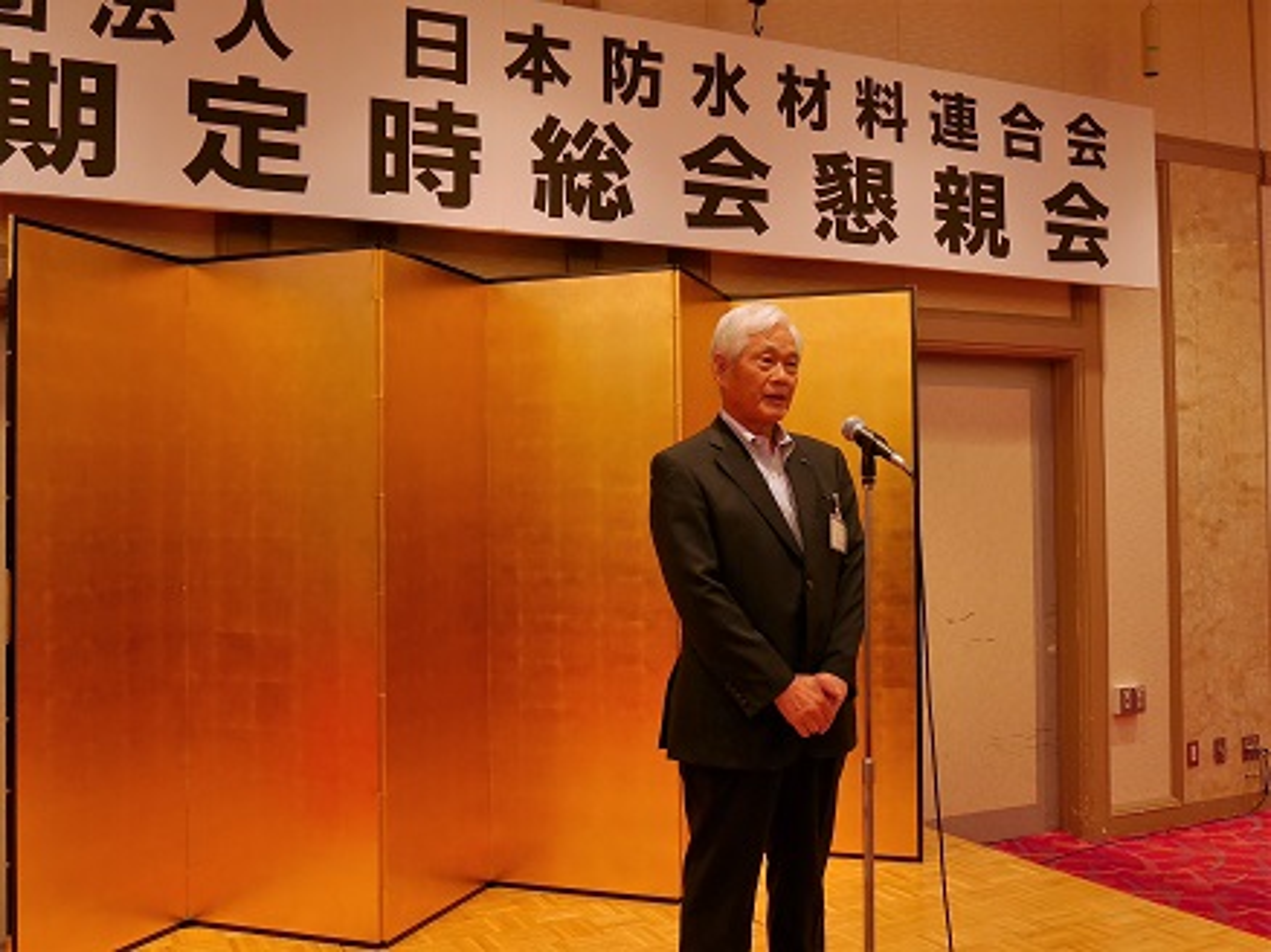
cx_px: 636
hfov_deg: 54.0
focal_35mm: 34
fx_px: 1248
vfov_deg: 41.8
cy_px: 476
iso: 500
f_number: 3.5
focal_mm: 12
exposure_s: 1/60
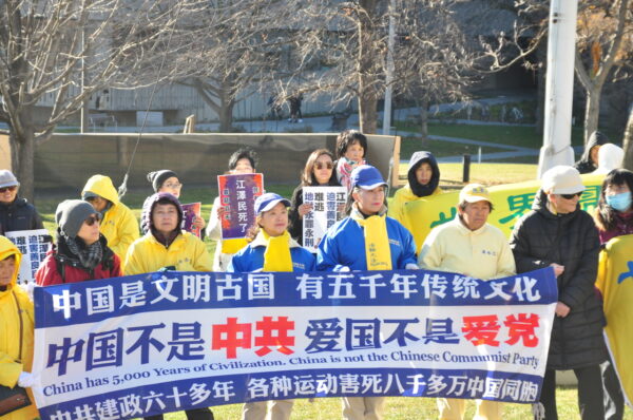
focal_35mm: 147
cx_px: 316
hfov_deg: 14.0
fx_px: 2581
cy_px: 210
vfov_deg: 9.3
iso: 500
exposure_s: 1/400
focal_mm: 98
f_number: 6.3
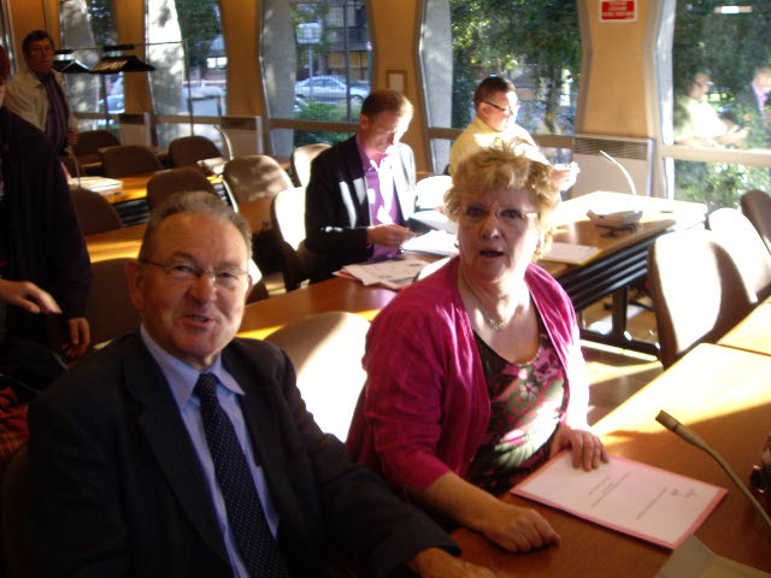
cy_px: 289
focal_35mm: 38
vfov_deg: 37.7
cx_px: 386
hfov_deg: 49.0
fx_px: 846
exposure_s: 1/50
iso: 100
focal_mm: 6.2
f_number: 2.7
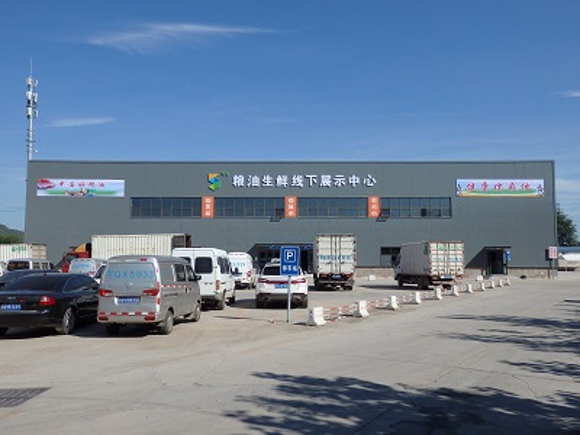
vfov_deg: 46.8
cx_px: 290
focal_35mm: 30
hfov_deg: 60.0
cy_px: 218
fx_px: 503
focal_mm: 5.5
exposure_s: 1/320
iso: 125
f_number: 9.4
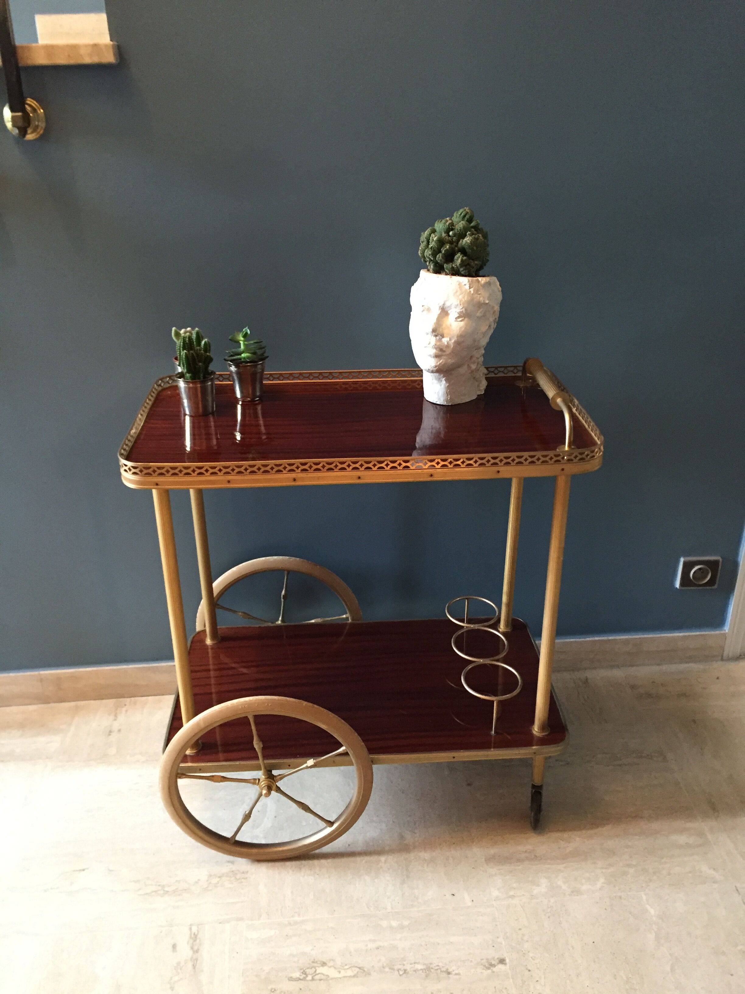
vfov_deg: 61.7
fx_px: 832
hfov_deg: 48.2
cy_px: 497
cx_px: 372
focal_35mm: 29
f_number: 2.2
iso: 250
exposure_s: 1/17
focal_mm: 4.15
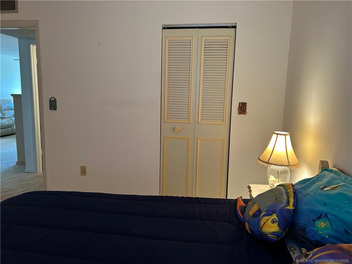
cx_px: 176
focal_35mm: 26
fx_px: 264
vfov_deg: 53.1
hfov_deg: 67.3
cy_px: 132
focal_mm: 5.7
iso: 125
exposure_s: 1/60
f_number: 1.5
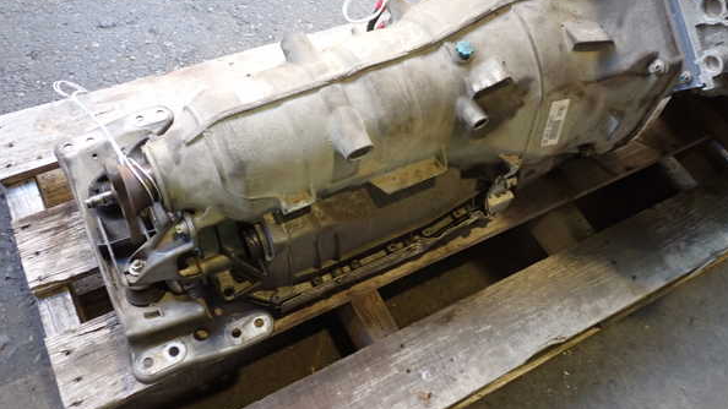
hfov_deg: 59.5
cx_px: 366
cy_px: 170
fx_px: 637
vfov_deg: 35.5
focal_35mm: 33
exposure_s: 1/30
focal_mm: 5.4
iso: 250
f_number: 2.3
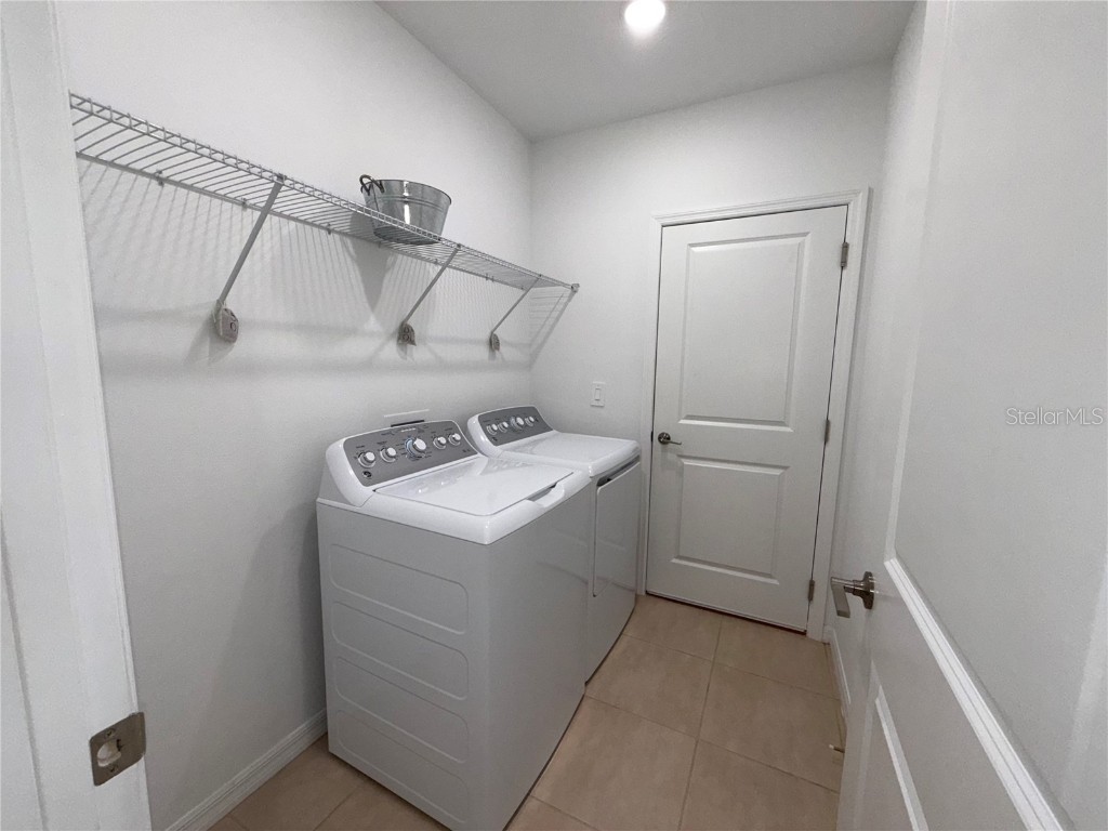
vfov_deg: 85.7
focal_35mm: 14
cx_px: 554
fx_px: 448
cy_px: 416
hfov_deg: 102.1
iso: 64
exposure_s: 1/122
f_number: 2.2
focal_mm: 2.22
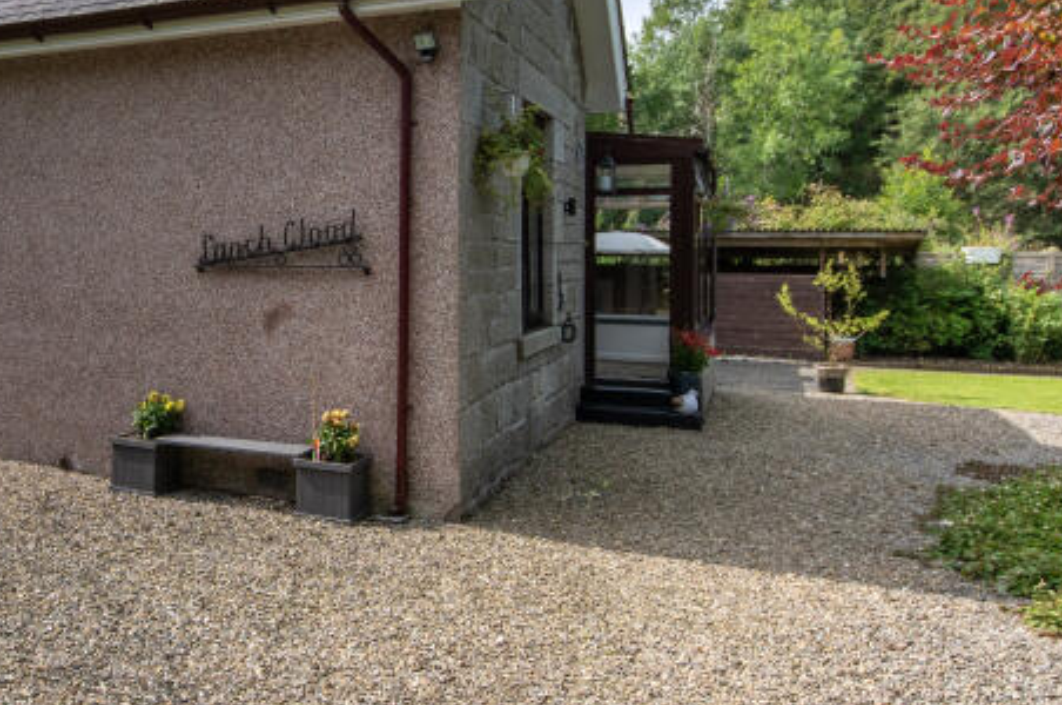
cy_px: 262
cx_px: 190
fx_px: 1002
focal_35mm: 34
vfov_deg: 38.5
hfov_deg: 51.8
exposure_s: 1/1600
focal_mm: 15
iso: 400
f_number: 8
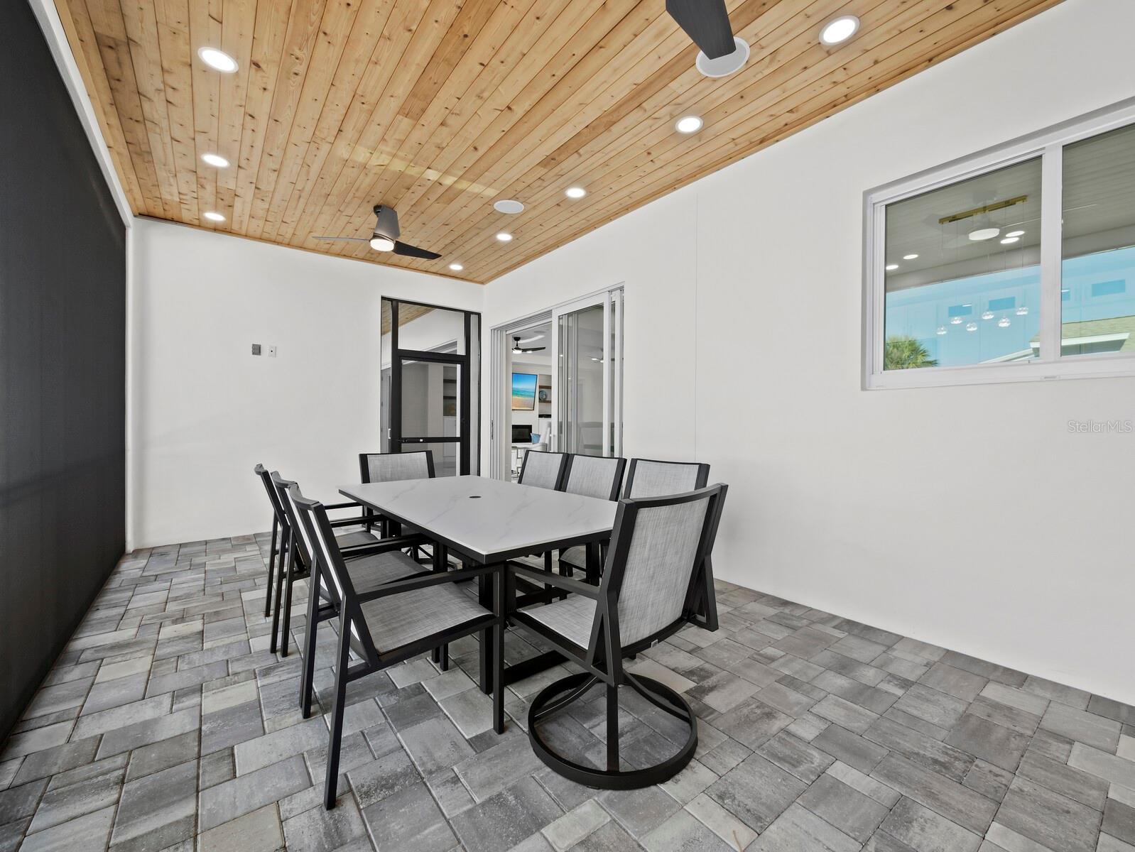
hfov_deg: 102.0
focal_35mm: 14
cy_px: 426
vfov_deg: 85.7
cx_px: 568
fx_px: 459
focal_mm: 7
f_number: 13
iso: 320
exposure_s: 1/6
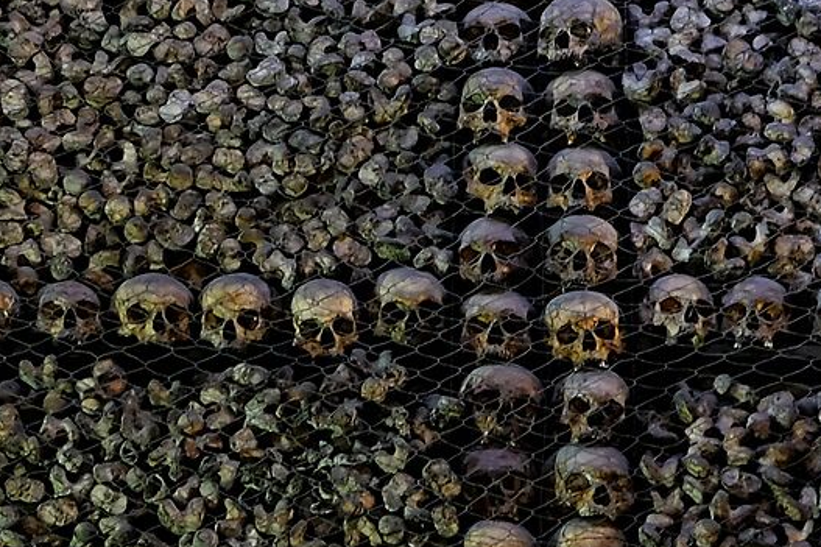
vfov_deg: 7.9
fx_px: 3944
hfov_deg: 11.9
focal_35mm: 173
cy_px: 291
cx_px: 494
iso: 800
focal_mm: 25.4
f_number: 4
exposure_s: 1/2.5
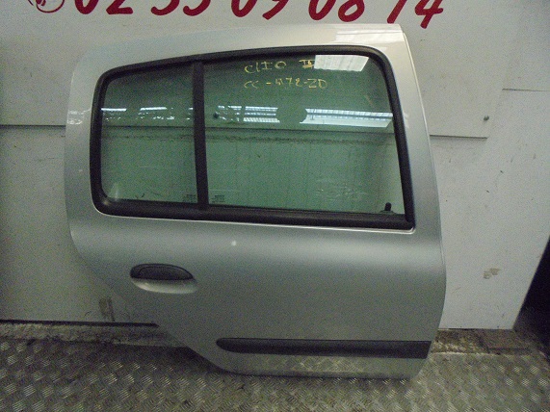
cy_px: 206
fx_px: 413
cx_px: 275
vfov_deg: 53.0
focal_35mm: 26
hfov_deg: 67.3
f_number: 3.5
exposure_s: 1/125
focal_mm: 4.6
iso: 800
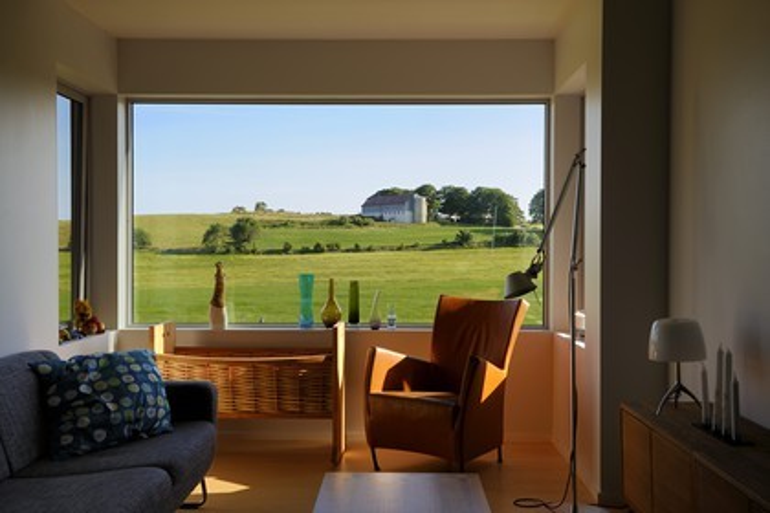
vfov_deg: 35.1
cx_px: 385
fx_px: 813
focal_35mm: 38
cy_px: 256
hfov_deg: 50.7
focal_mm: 38
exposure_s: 1/100
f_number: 11
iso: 200
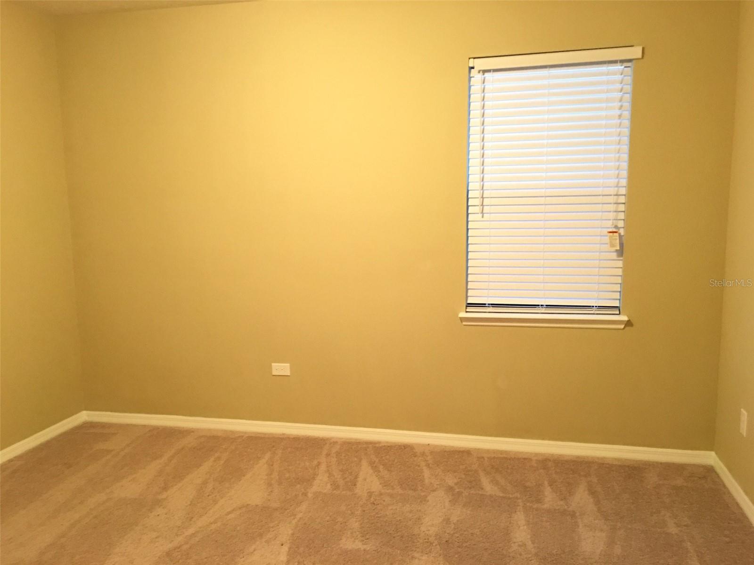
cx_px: 377
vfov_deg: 48.2
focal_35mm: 29
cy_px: 282
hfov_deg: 61.7
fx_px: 632
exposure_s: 1/4
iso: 80
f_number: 2.2
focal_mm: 4.15
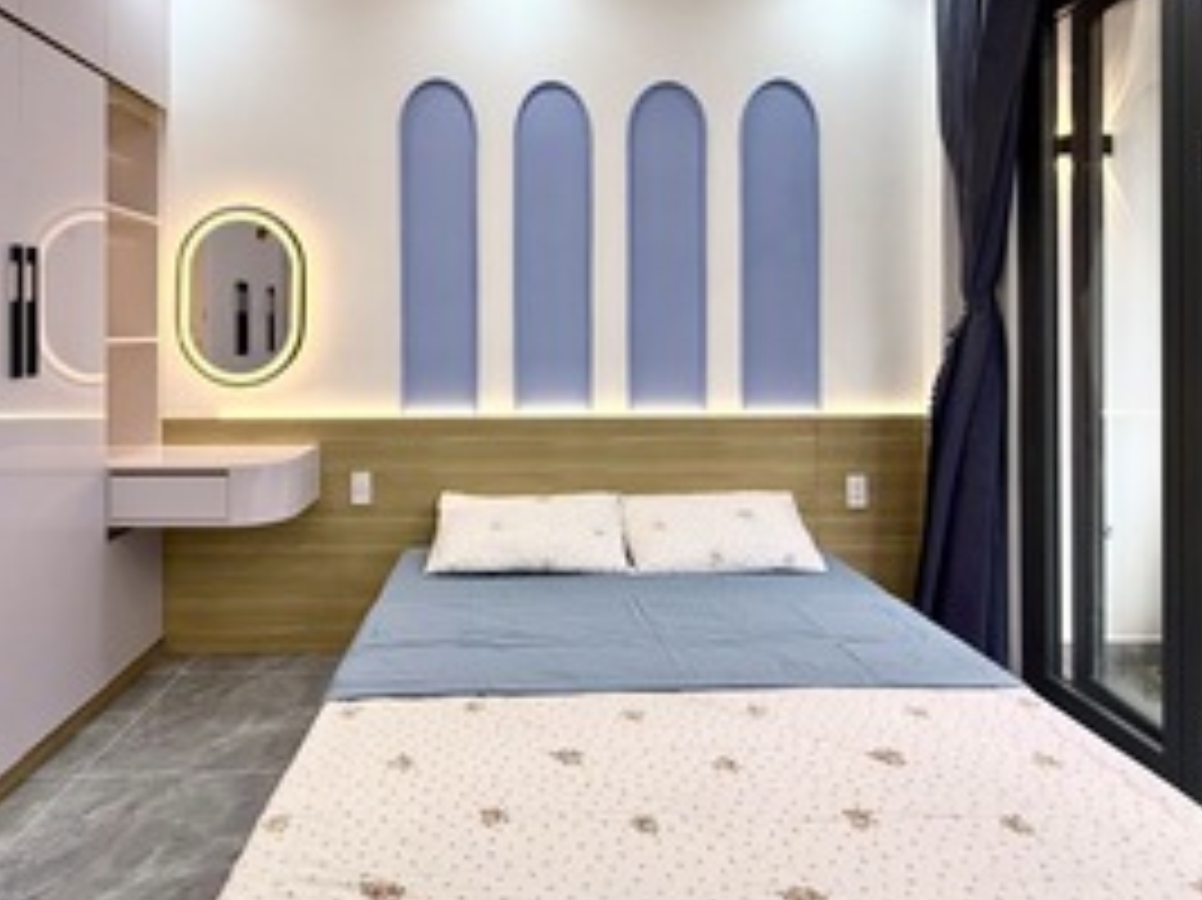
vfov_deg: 62.4
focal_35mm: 21
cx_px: 536
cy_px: 328
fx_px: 729
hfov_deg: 78.7
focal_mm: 2.22
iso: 80
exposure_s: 1/100
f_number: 2.2
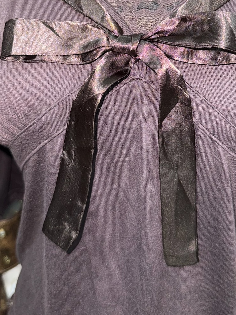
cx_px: 135
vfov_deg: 38.0
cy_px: 56
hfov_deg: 30.2
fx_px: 436
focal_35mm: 48
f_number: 1.78
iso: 125
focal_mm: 6.76
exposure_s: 1/12
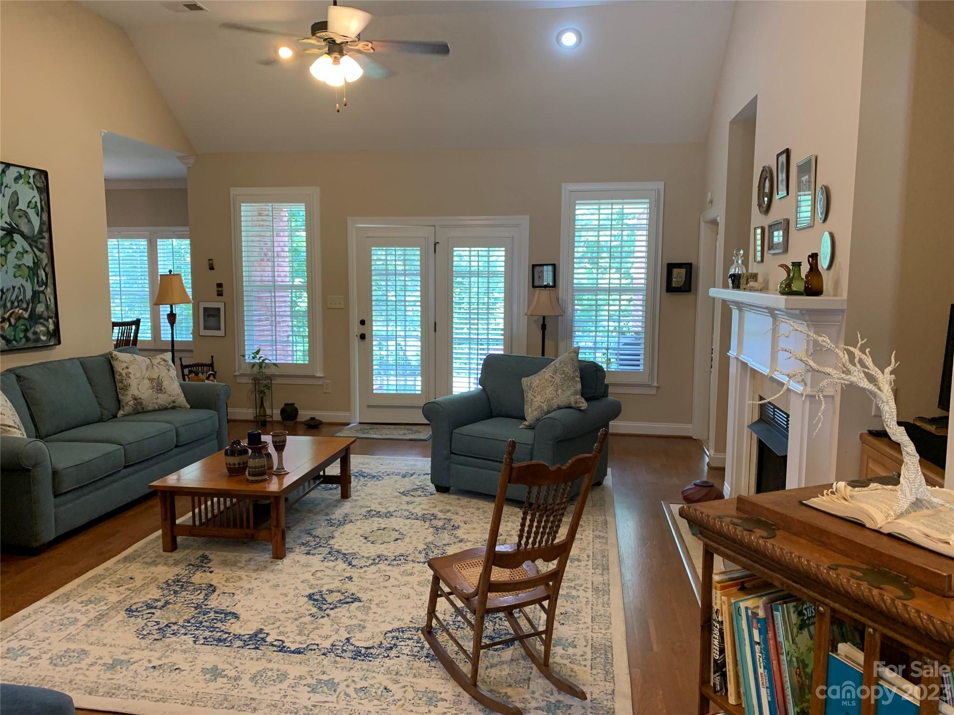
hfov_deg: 67.3
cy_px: 358
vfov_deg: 53.1
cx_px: 477
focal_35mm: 26
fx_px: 717
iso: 125
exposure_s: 1/60
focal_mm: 4.25
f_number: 1.8
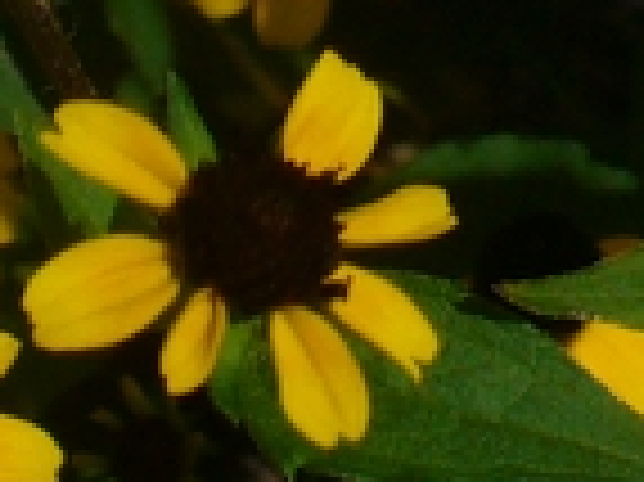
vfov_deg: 5.5
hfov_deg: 7.2
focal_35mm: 265
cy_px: -365
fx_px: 4926
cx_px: 1288
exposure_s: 1/800
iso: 80
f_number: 5.6
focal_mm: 6.1
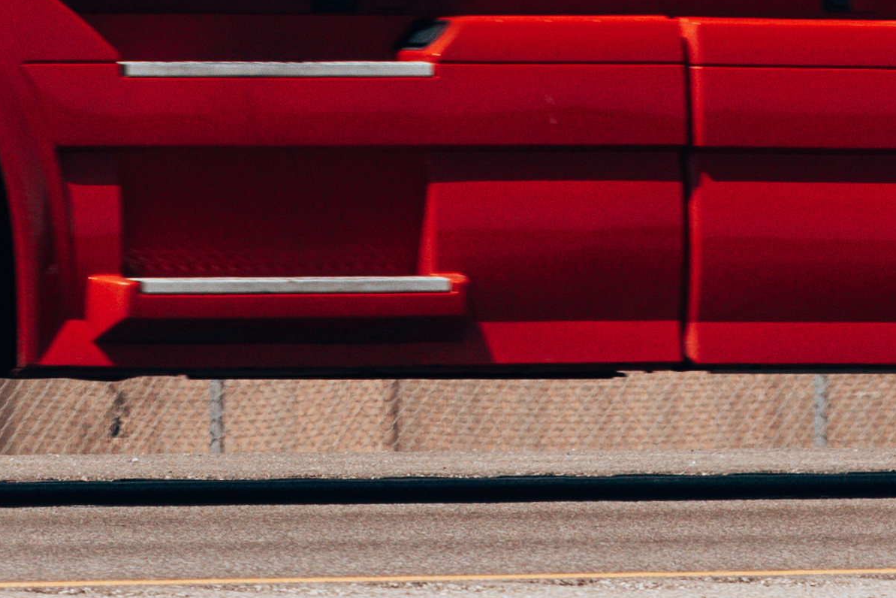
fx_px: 12596
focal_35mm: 506
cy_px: -615
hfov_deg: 4.1
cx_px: -375
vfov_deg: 2.7
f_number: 7.1
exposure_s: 1/1000
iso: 250
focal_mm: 82
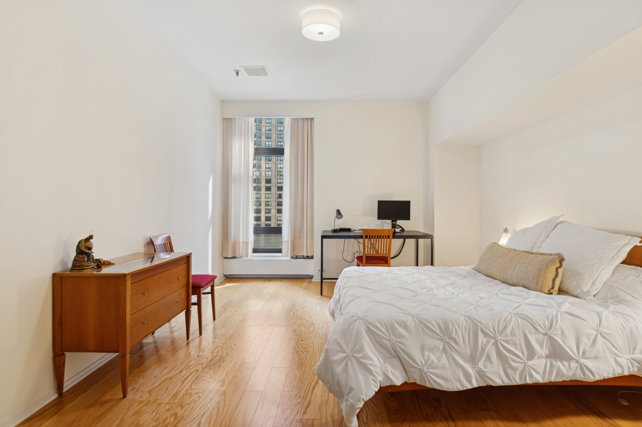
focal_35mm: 18
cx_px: 321
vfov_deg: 67.3
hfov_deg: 90.0
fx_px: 321
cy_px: 214
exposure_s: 1/30
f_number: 8
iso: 400
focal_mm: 11.88
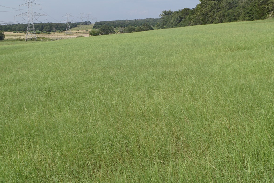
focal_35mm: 56
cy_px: 61
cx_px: 122
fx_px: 426
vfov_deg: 24.1
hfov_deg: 35.6
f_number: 10
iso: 100
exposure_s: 1/160
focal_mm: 20
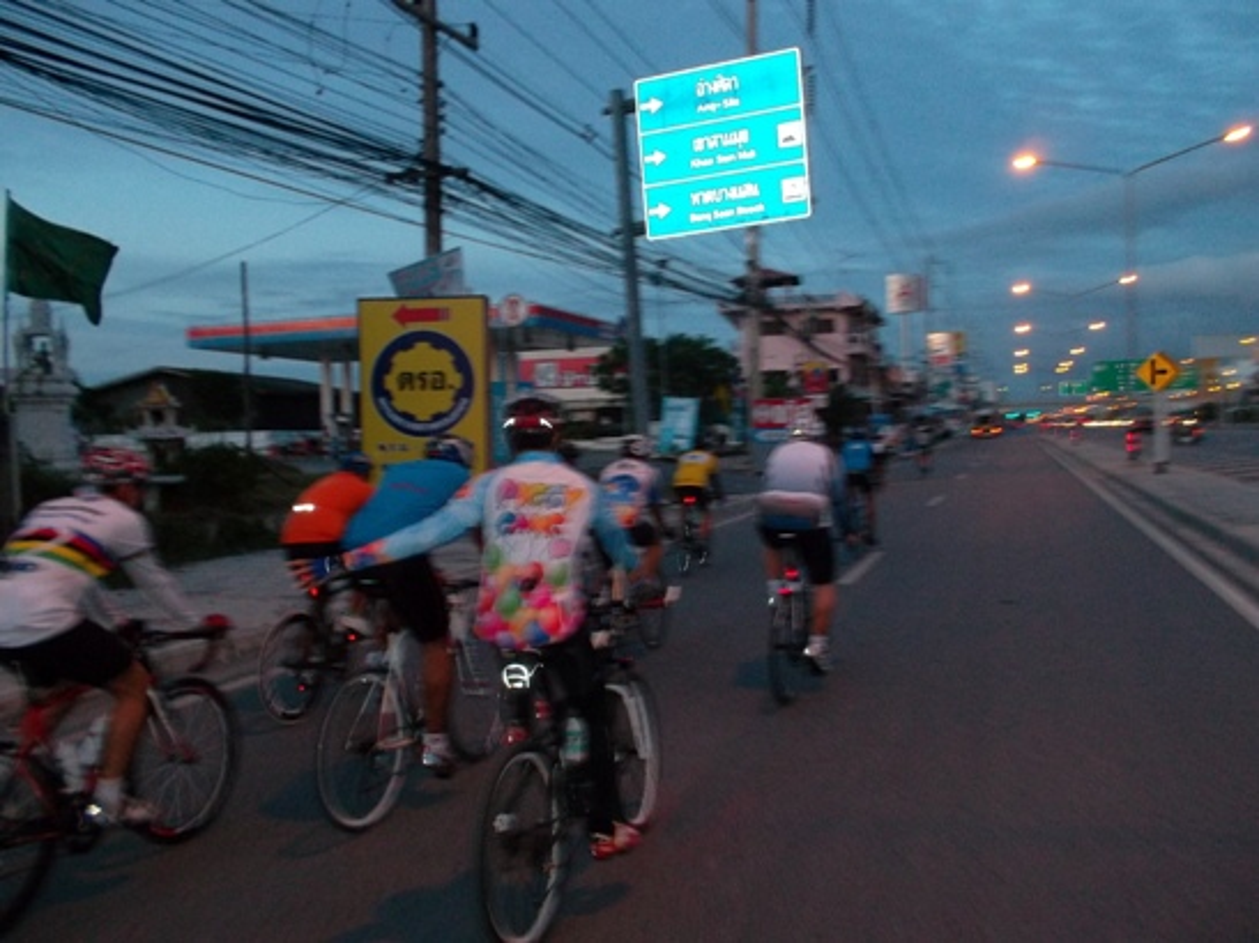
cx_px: 630
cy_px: 472
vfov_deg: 49.7
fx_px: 1018
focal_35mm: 28
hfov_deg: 63.5
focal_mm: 4.1
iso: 200
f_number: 3.3
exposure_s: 1/45
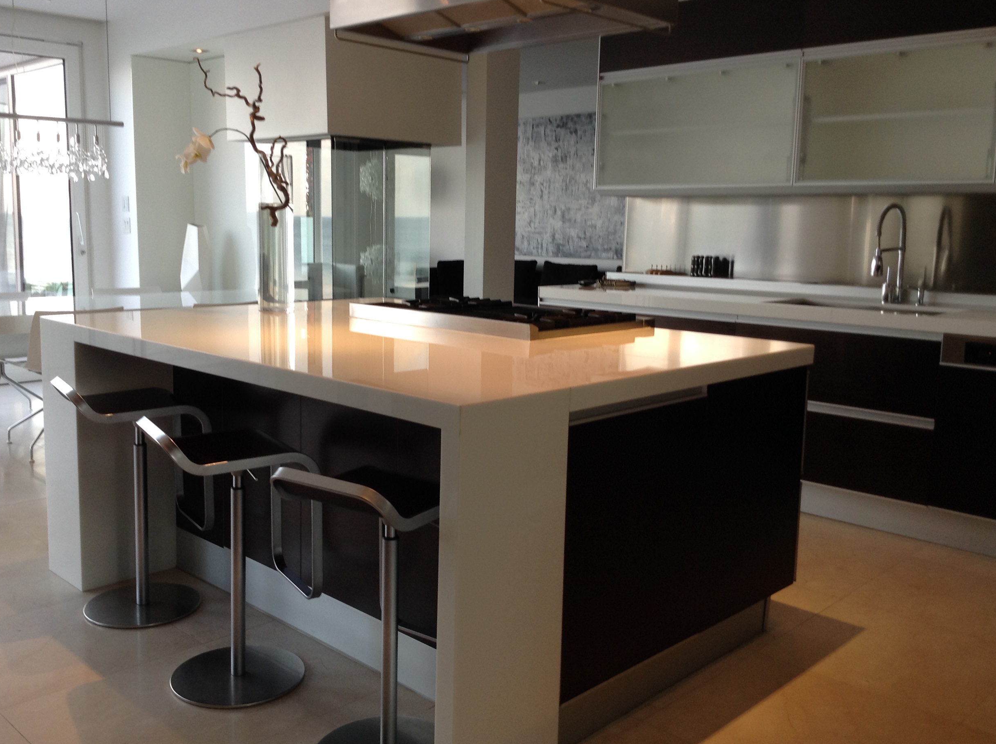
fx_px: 1005
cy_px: 359
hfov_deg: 52.7
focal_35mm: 35
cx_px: 470
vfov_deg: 40.6
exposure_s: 1/30
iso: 25
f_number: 2.4
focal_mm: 3.3
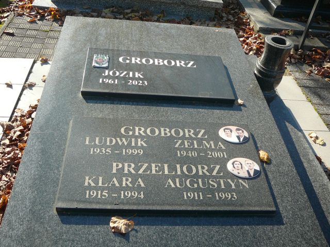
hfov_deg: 52.6
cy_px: 124
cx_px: 165
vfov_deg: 40.7
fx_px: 334
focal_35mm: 35
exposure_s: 1/400
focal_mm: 5.2
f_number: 2.8
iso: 80
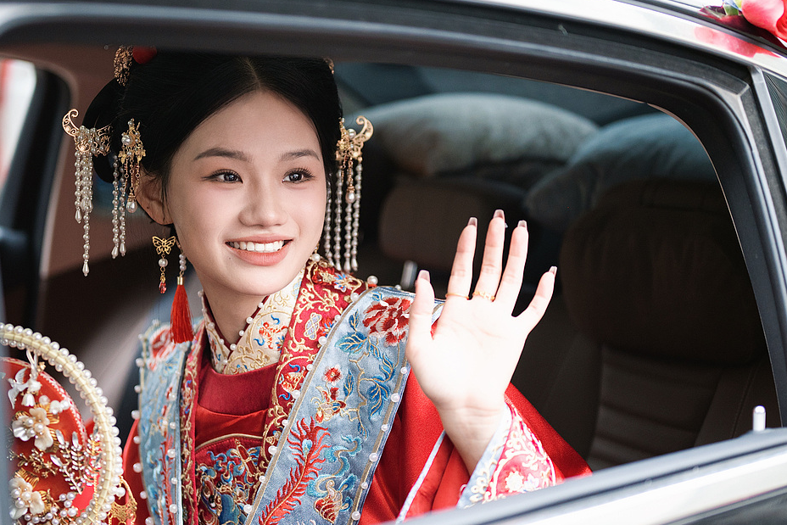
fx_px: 1509
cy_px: 282
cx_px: 354
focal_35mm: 69
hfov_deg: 29.2
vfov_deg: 19.7
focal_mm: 50
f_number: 1.8
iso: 320
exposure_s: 1/250
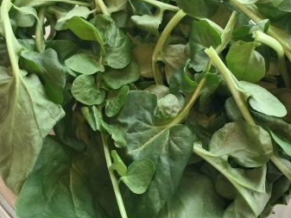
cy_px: 74
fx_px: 463
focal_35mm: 55
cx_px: 168
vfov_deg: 26.4
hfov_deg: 34.9
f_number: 2.2
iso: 32
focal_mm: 4.15
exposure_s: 1/40
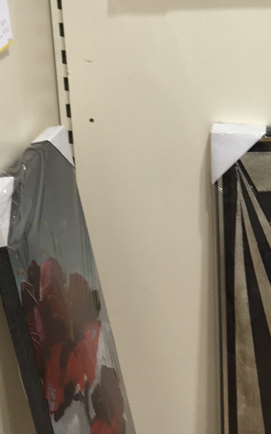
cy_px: 2
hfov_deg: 12.8
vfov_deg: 20.9
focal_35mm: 96
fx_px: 1134
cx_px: 418
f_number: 2.2
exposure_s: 1/50
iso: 32
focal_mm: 4.15
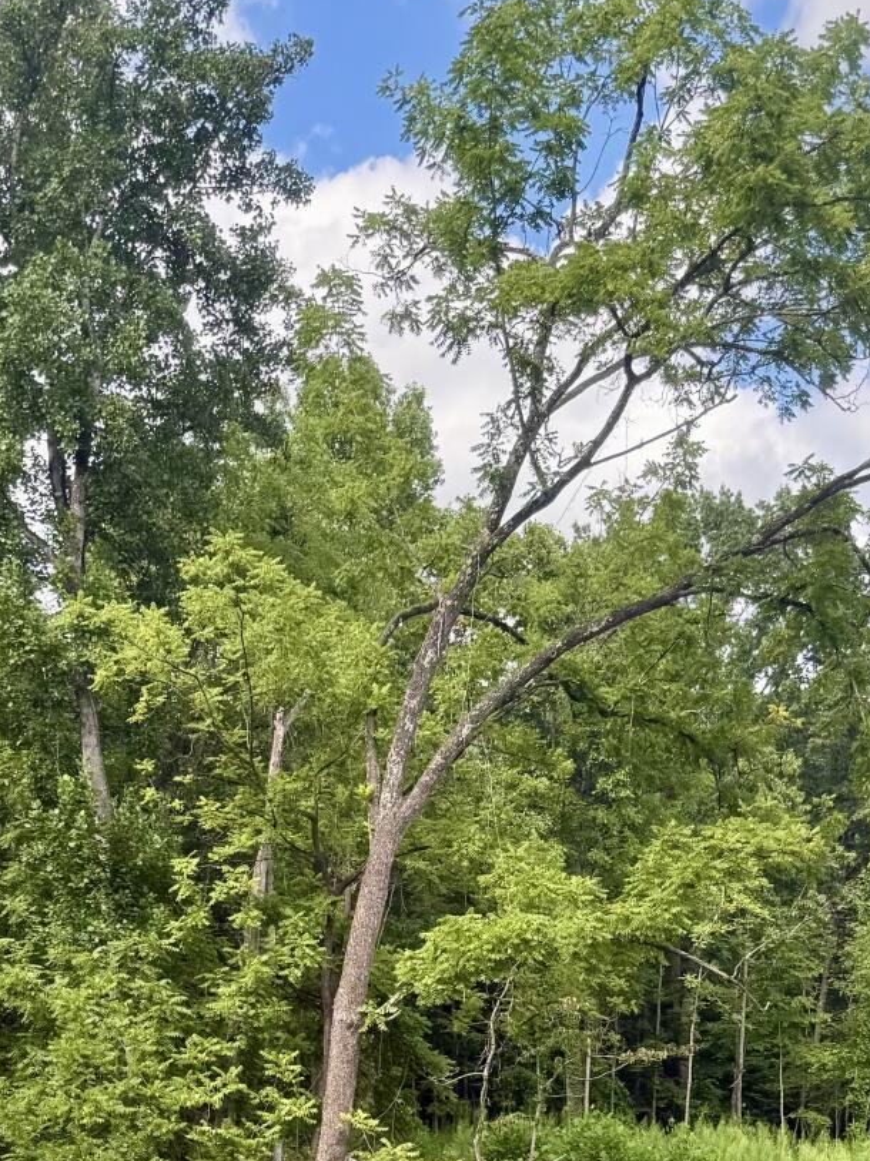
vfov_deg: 28.7
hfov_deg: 24.8
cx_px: 374
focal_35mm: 59
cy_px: 1364
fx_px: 1978
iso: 80
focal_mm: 6.76
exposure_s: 1/757
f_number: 1.78
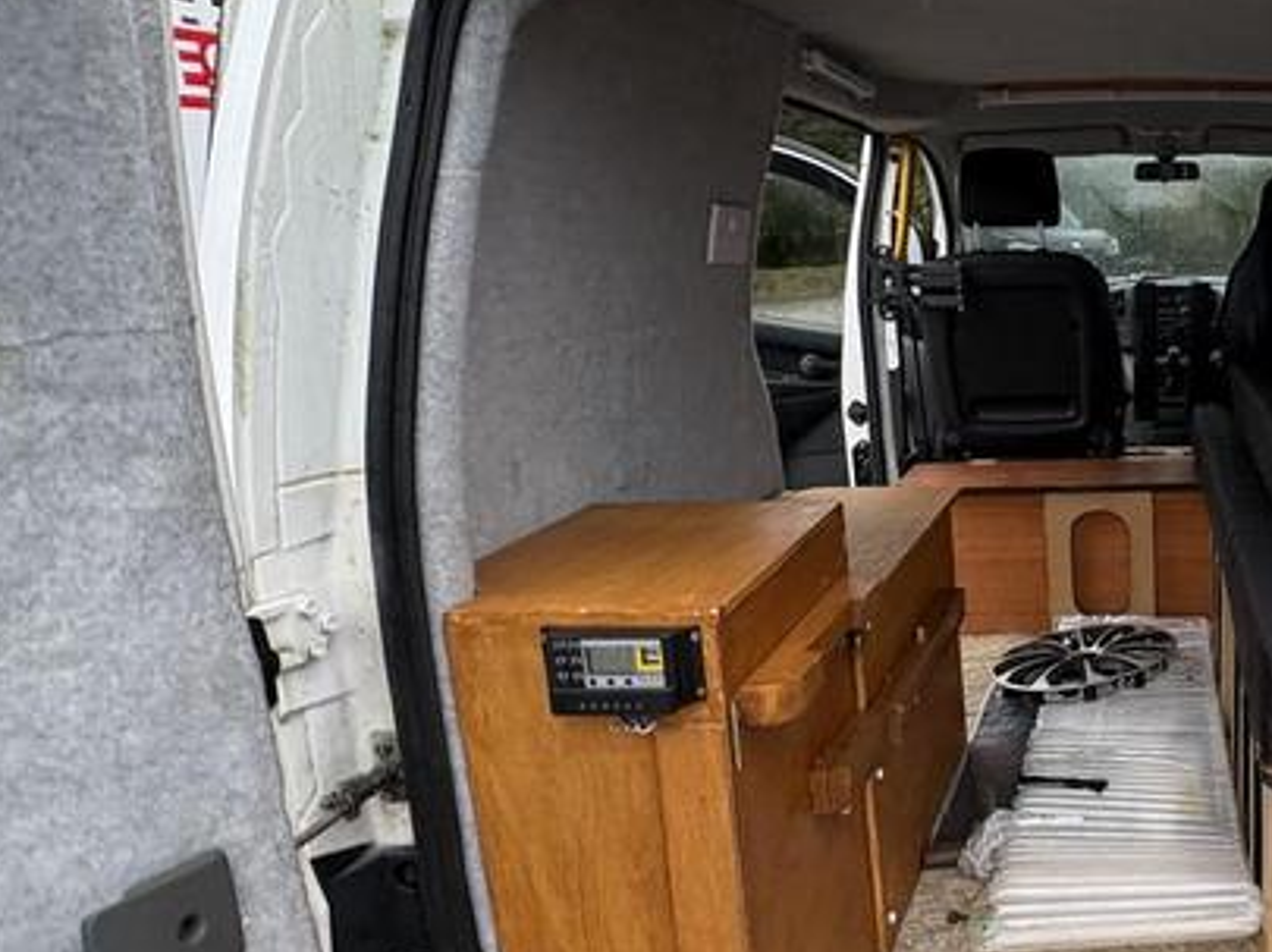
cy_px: 512
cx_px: 1234
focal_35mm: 31
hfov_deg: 49.2
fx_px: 1138
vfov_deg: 45.3
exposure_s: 1/99
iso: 125
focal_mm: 2.22
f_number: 2.2
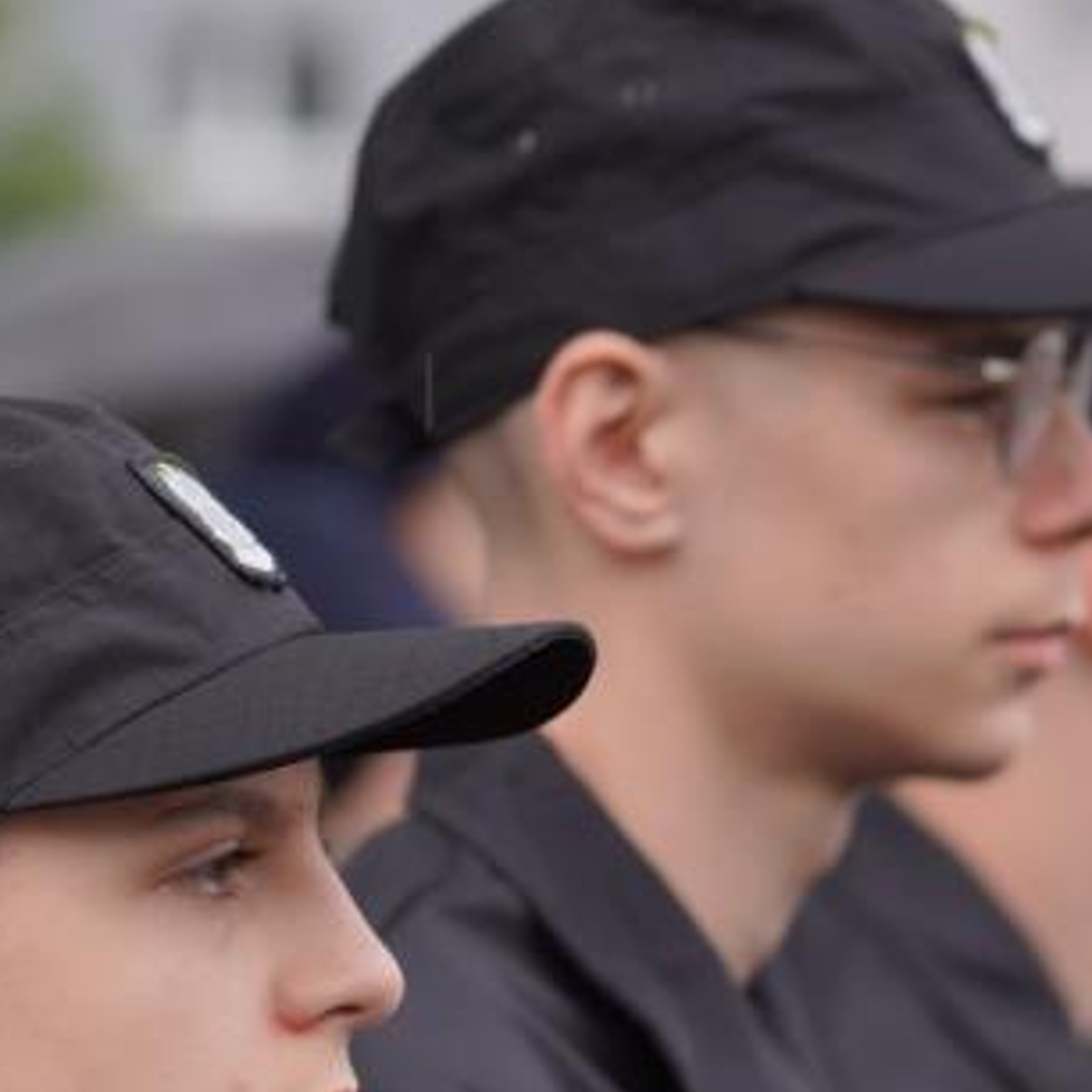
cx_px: 896
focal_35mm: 338
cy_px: 915
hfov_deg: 5.2
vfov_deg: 5.2
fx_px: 12063
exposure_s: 1/250
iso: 320
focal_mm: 119
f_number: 4
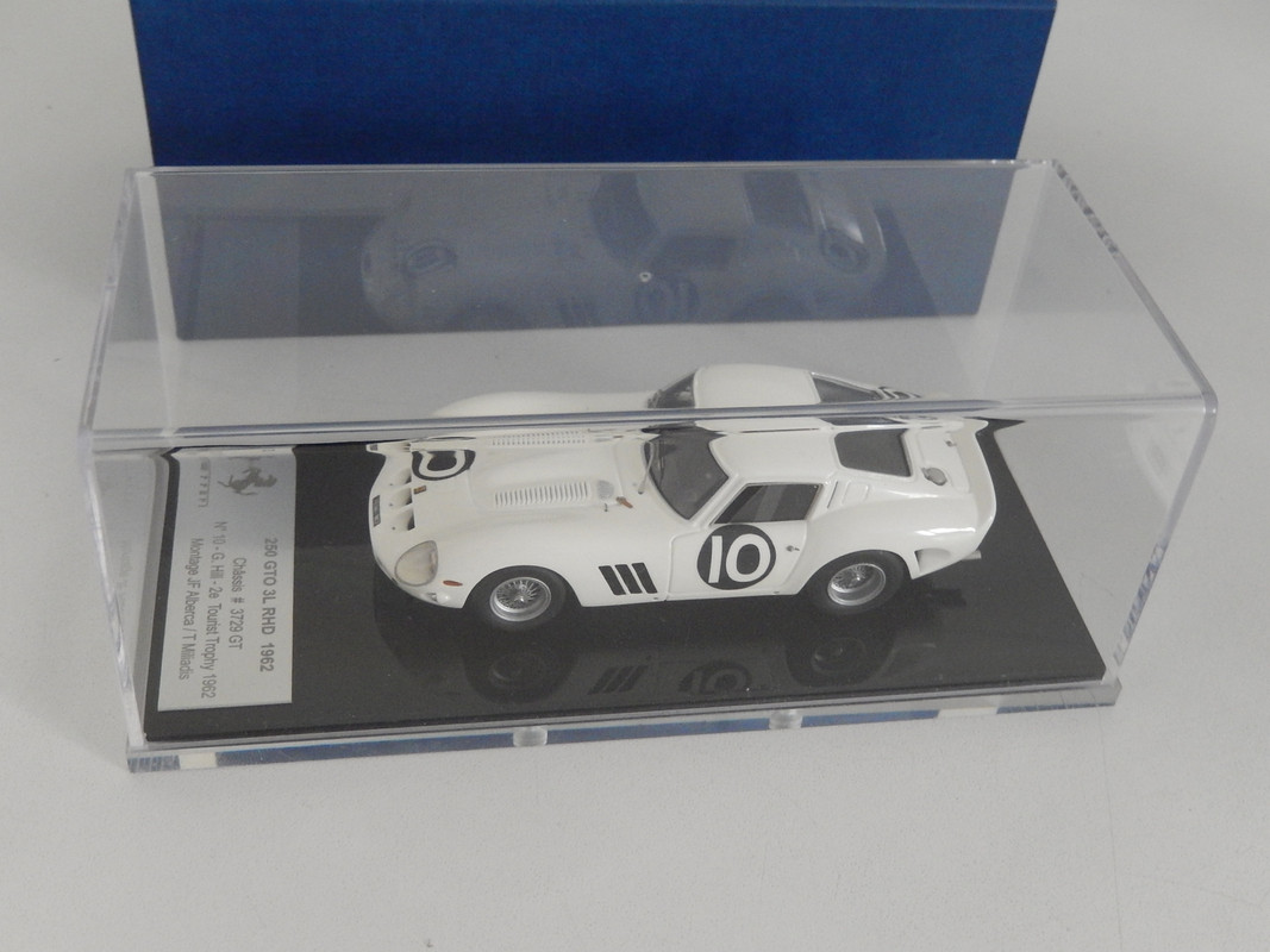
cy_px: 476
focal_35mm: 41
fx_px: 1504
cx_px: 635
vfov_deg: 35.1
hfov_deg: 45.8
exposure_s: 1/8
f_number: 4.2
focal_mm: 7.3
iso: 640
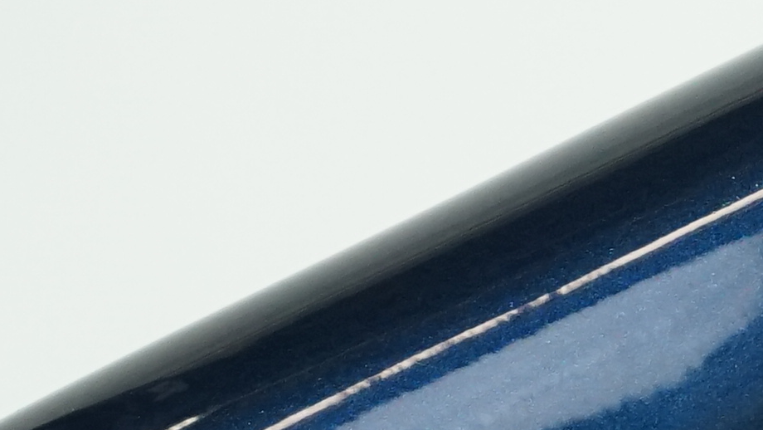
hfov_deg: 4.4
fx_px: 9673
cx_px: 1781
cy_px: 838
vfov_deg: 2.5
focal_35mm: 478
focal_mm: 70
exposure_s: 1/200
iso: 1600
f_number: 5.6
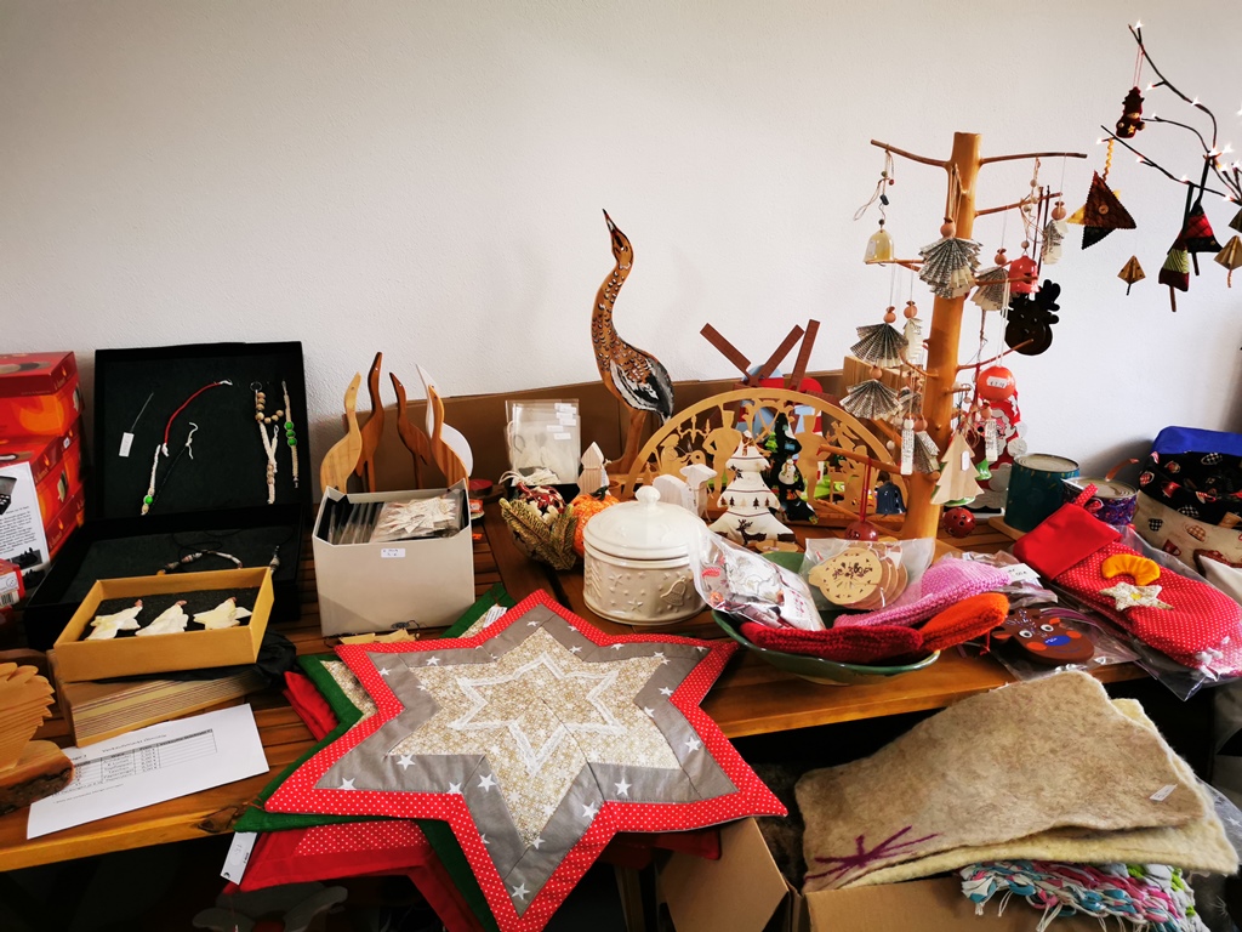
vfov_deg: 51.4
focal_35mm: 27
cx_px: 621
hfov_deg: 65.3
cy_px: 466
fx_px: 969
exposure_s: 1/50
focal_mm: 5.58
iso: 400
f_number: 1.8
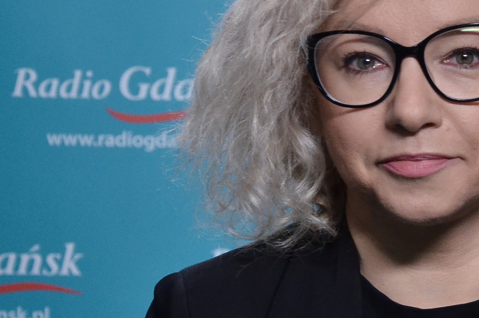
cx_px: 495
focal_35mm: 197
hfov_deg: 10.4
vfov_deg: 6.9
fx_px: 2616
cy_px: 217
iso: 1600
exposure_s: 1/80
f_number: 5.6
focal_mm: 50
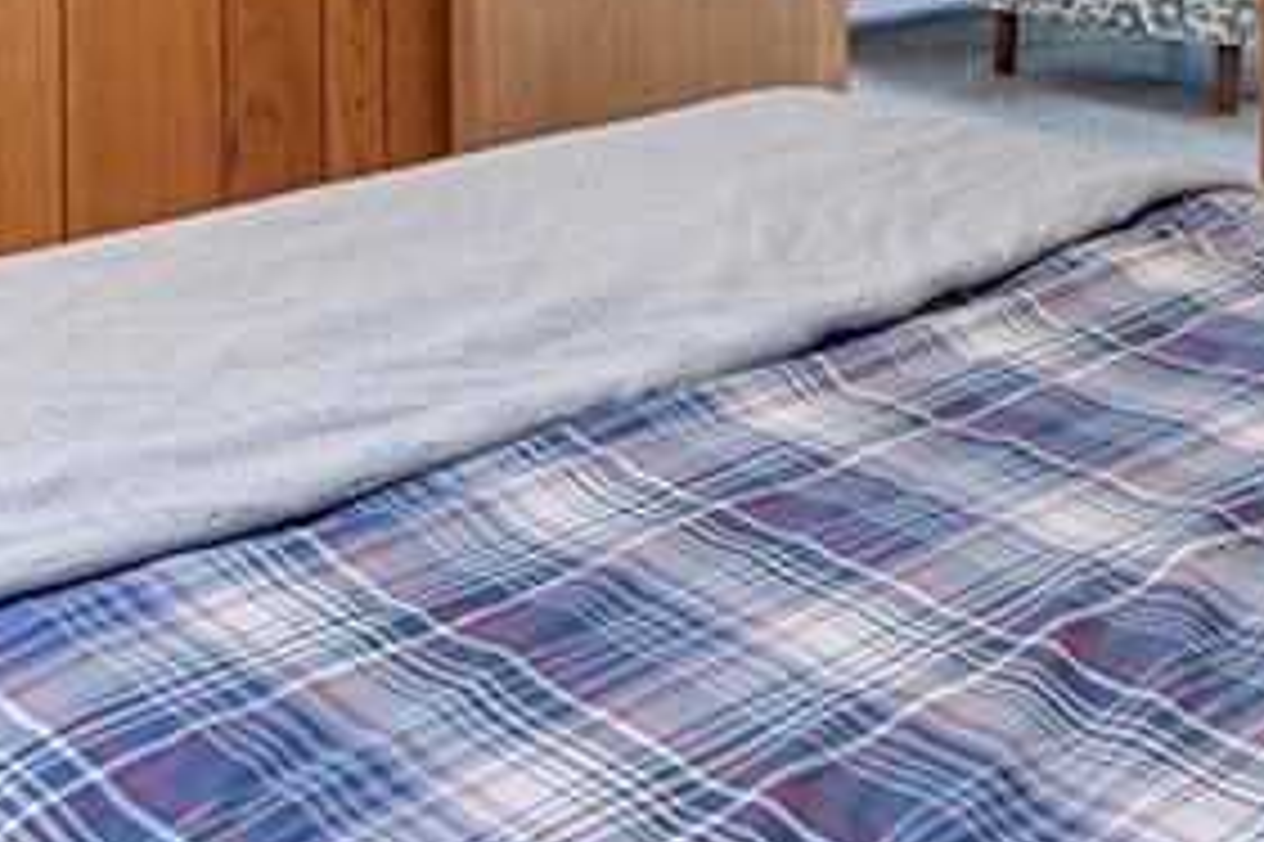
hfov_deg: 31.8
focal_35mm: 62
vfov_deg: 19.3
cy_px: -401
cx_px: 319
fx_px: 2176
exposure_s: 13
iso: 250
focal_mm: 17
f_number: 8
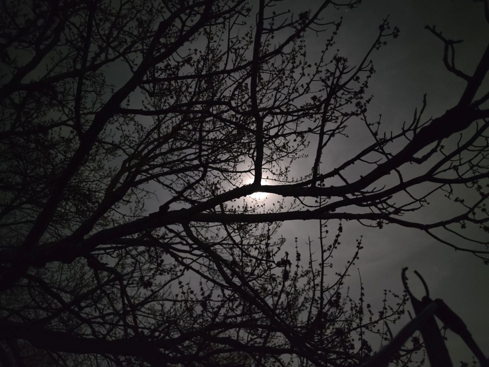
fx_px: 325
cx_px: 244
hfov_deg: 73.9
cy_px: 184
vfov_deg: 58.9
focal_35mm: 23
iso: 4000
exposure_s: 1/15
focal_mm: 6.5
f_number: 1.4
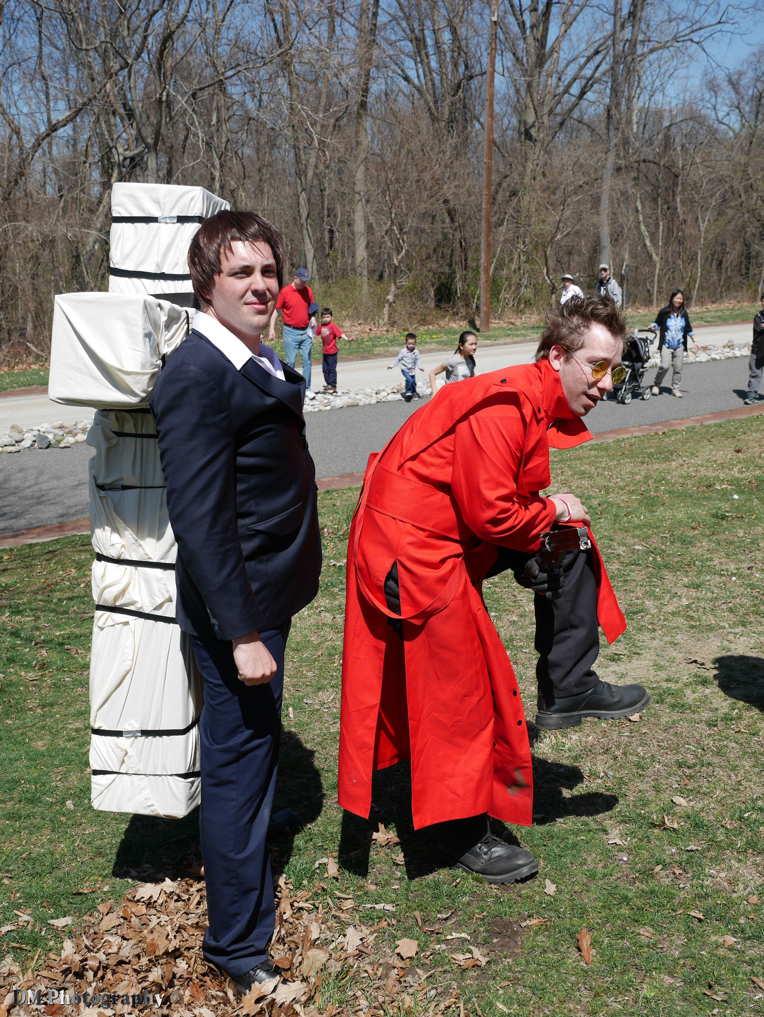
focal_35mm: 42
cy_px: 508
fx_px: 1235
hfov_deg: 34.4
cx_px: 382
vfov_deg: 44.8
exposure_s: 1/2000
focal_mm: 21
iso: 200
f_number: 4
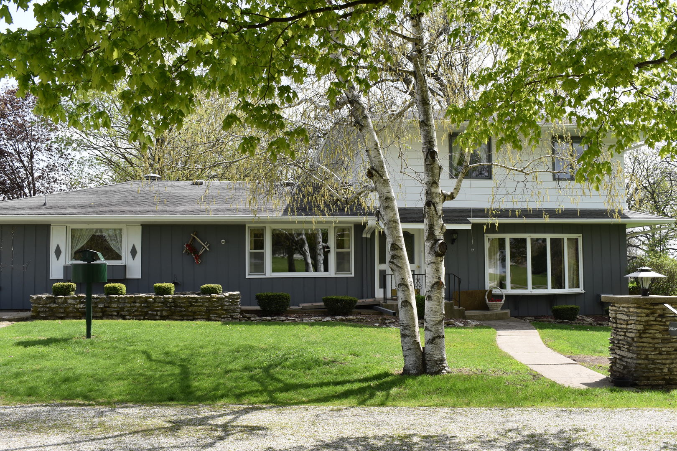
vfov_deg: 36.9
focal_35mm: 36
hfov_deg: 53.1
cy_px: 226
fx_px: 677
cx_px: 338
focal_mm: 24
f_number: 8
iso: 200
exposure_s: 1/250
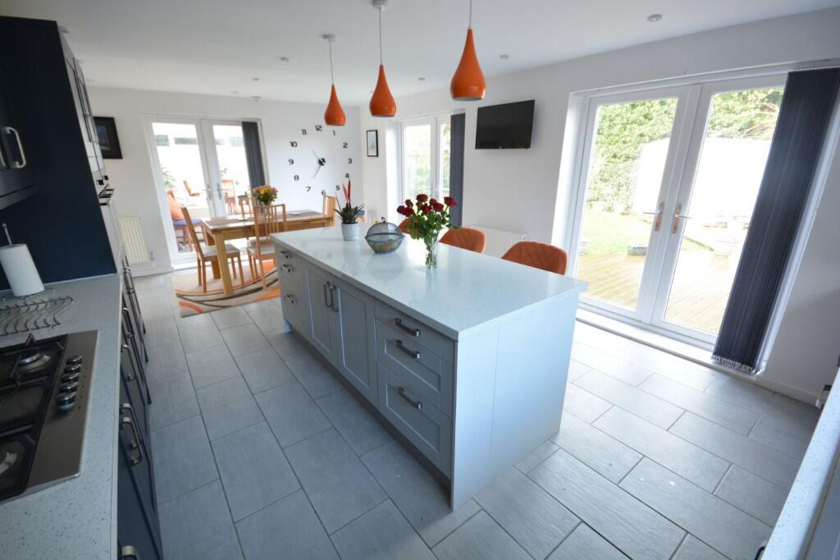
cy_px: 280
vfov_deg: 77.3
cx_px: 420
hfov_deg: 100.4
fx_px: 350
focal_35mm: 15
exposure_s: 1/10
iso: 400
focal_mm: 10
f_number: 8
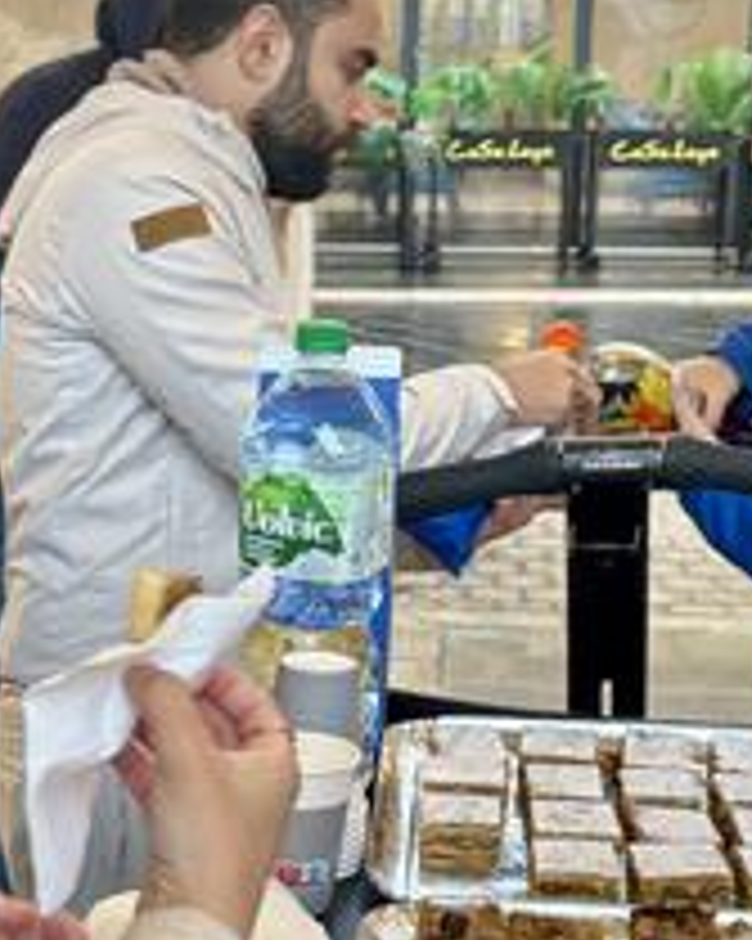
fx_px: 2032
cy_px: 693
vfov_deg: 25.8
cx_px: 315
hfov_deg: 20.9
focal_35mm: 73
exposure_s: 1/50
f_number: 1.6
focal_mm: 5.96
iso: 320
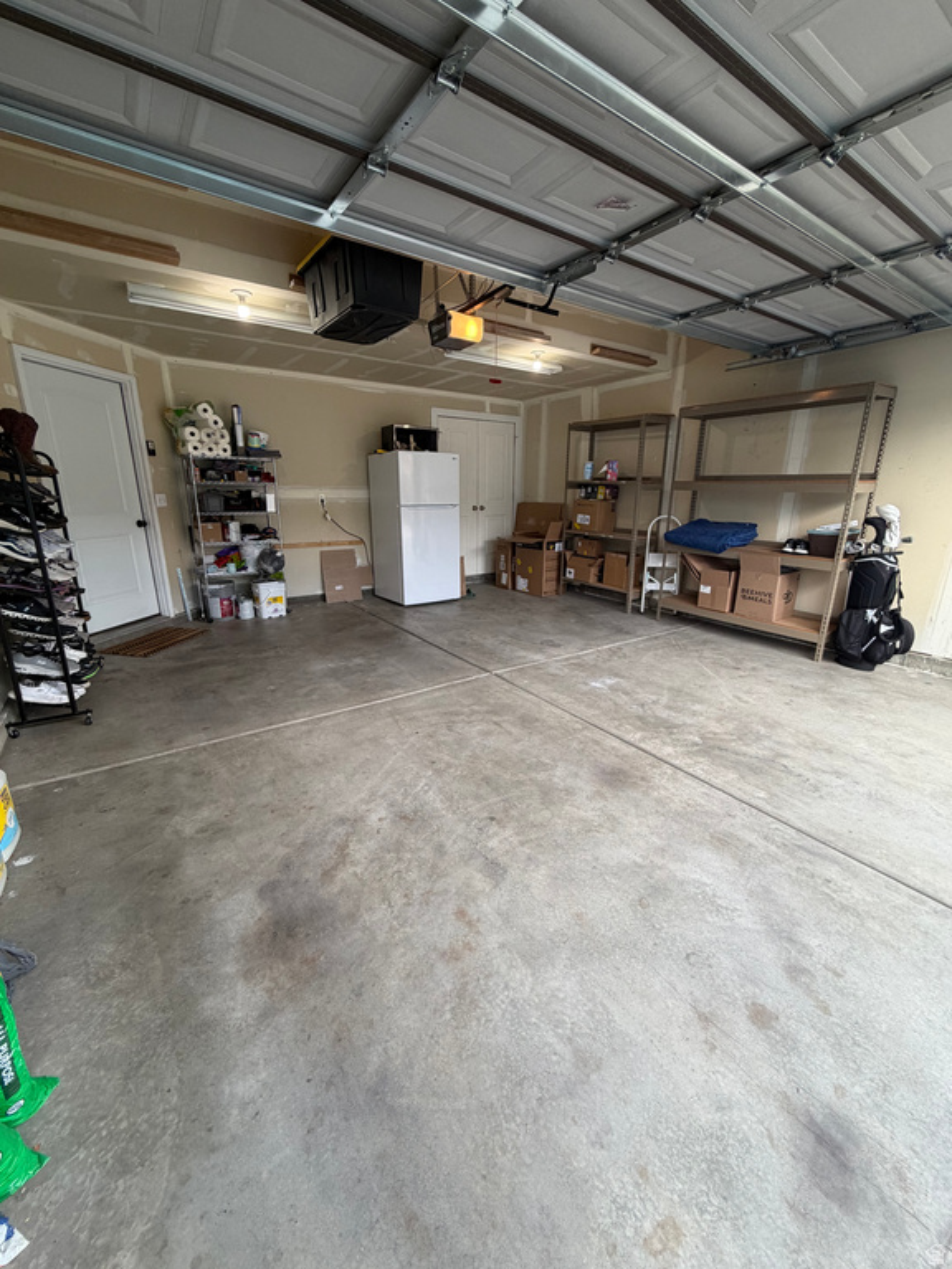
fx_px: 513
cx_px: 476
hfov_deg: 85.7
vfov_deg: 102.1
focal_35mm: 14
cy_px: 634
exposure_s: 1/120
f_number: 2.2
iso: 160
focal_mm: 2.22
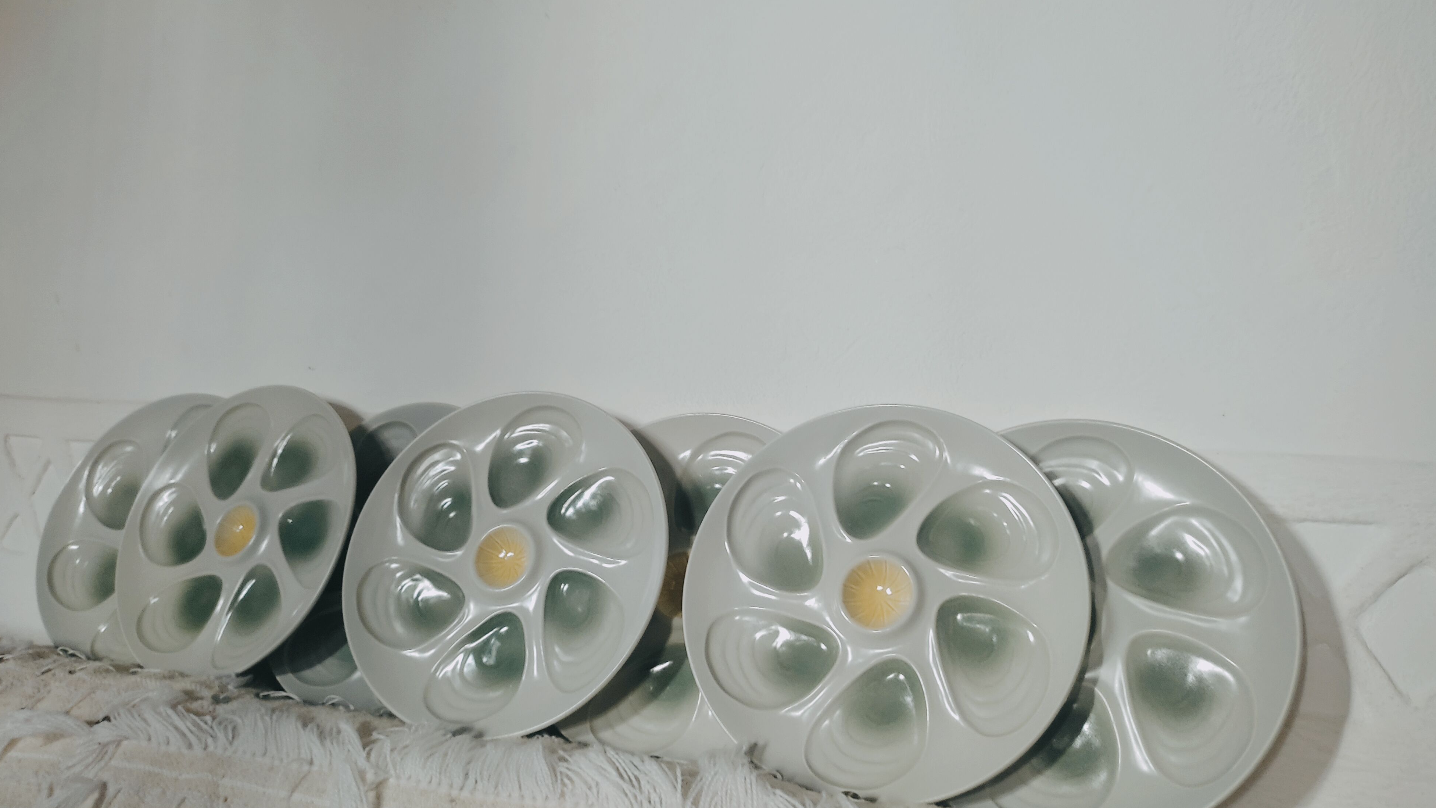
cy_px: 426
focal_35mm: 29
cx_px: 721
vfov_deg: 40.2
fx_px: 1104
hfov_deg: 66.1
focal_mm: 4.74
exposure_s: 1/33
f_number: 1.79
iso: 872
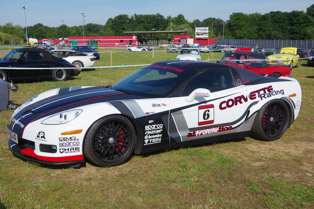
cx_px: 157
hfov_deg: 42.8
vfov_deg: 29.2
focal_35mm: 46
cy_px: 104
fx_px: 401
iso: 200
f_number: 10
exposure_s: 1/400
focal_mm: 31
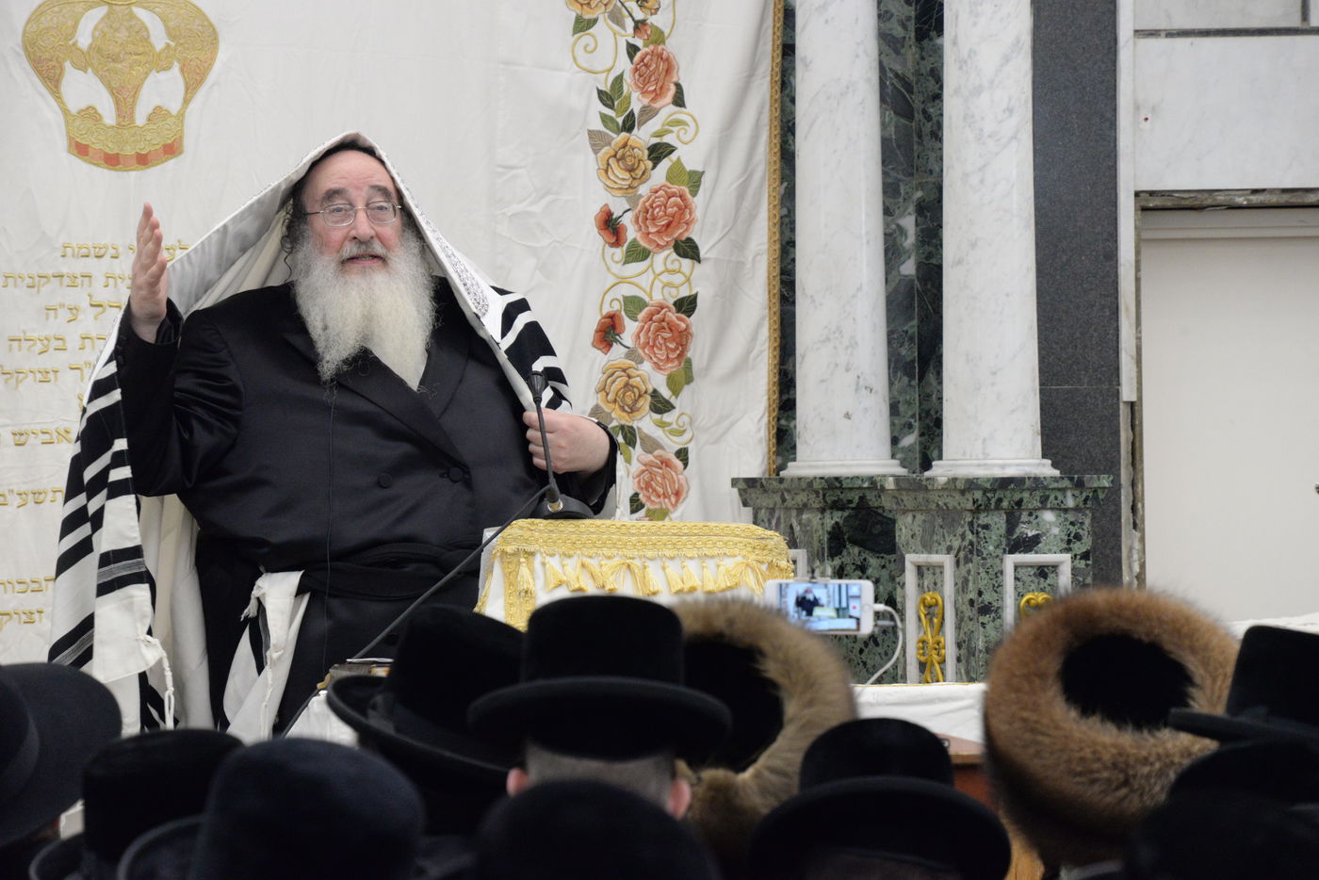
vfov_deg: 8.3
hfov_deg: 12.4
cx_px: 660
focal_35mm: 165
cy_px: 440
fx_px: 6046
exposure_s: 1/200
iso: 5000
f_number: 9
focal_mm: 165
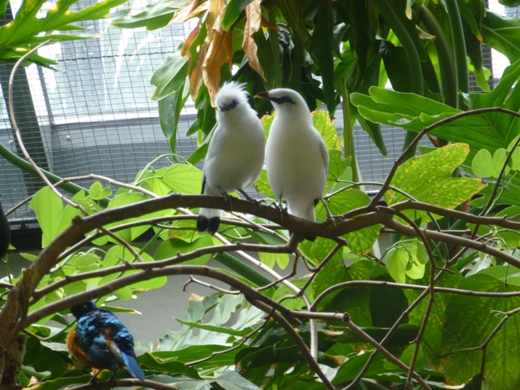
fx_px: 5768
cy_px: 195
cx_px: 260
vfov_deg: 3.9
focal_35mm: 384
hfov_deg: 5.2
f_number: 5.9
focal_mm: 68.8
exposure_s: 1/50
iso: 200
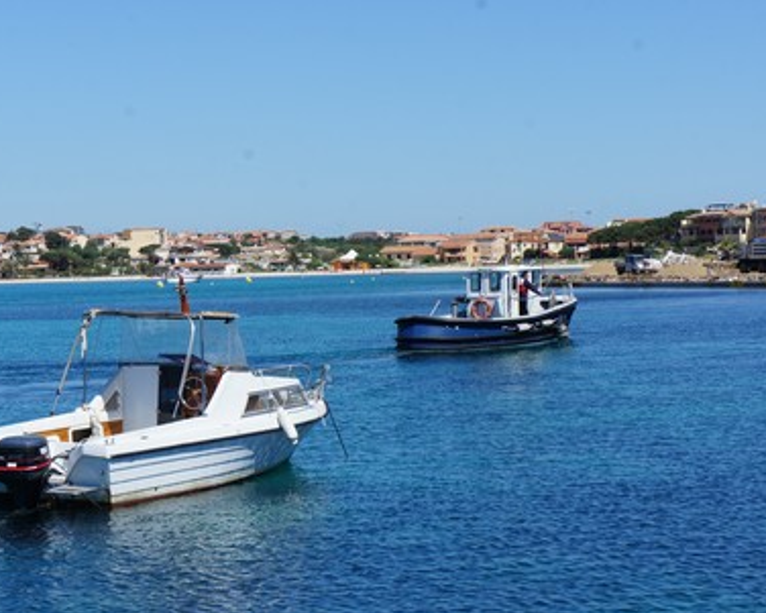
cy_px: 305
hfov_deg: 20.3
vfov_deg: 16.3
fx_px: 2145
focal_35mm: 95
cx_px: 373
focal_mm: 55
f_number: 13
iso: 200
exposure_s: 1/250
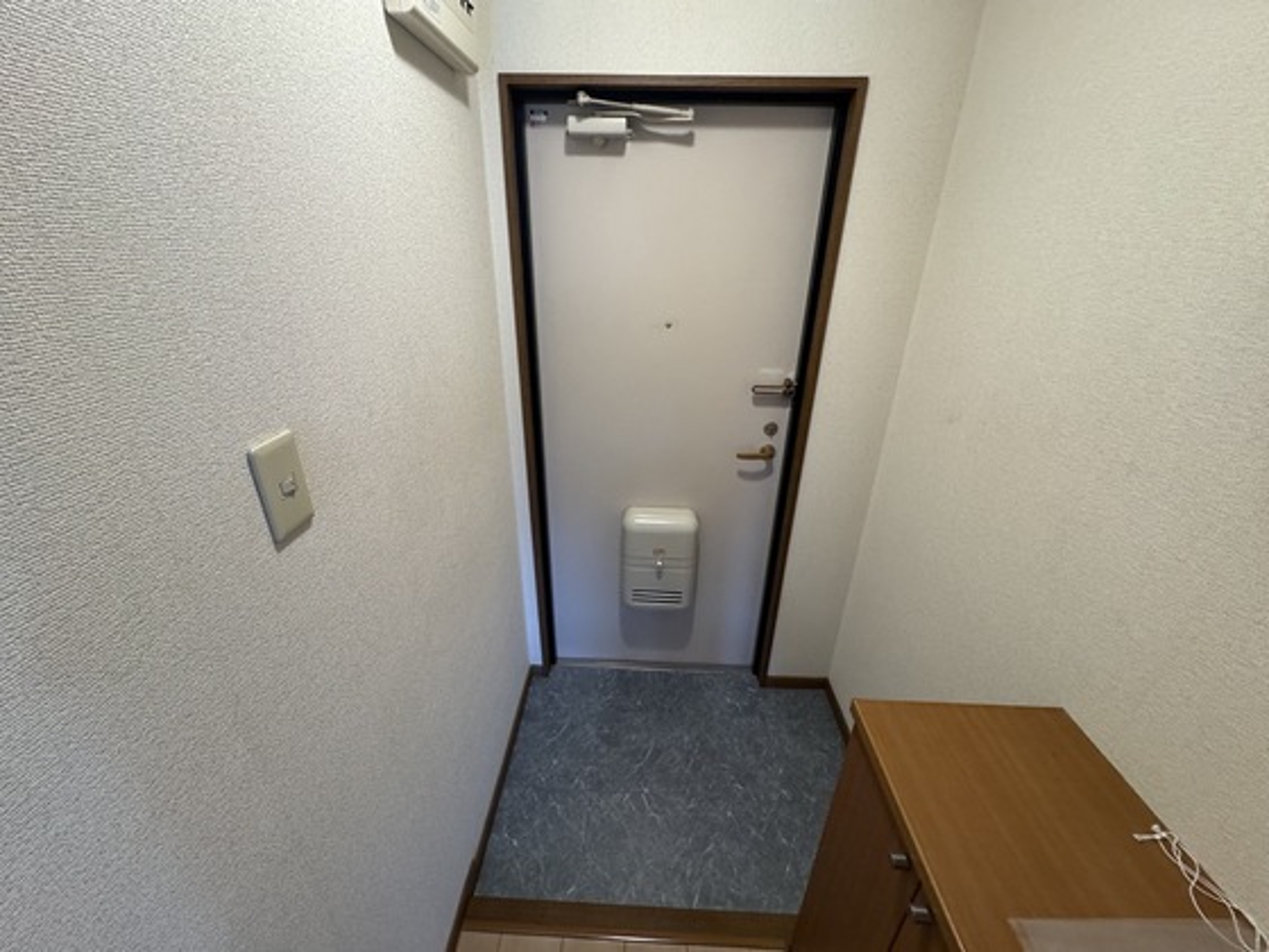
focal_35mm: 14
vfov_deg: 85.7
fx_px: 513
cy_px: 476
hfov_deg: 102.1
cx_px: 634
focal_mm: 2.22
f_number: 2.2
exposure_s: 1/78
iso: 320
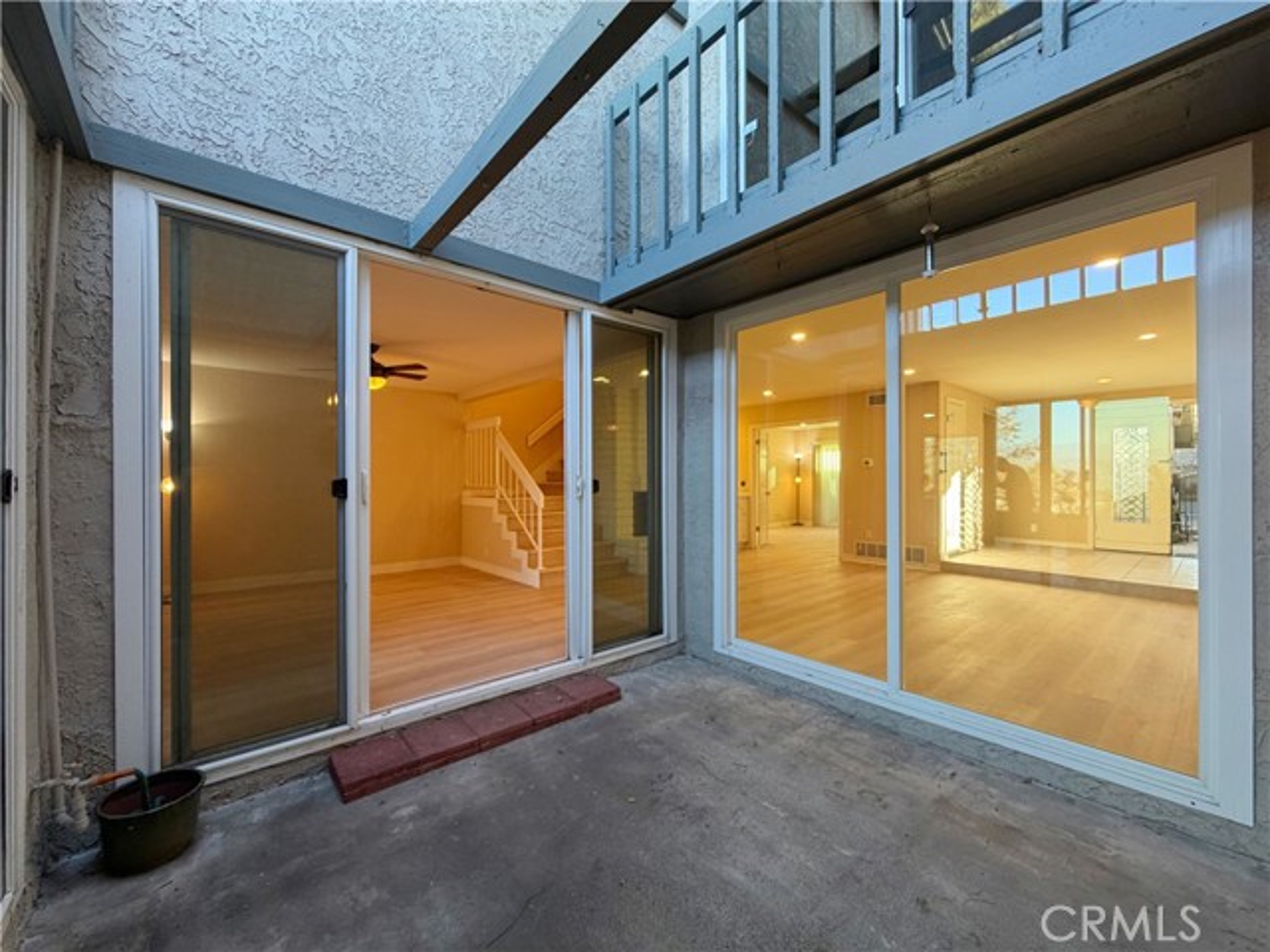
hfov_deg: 102.1
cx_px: 635
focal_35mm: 14
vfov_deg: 85.7
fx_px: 514
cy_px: 476
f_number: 2.2
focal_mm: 2.22
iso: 125
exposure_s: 1/120
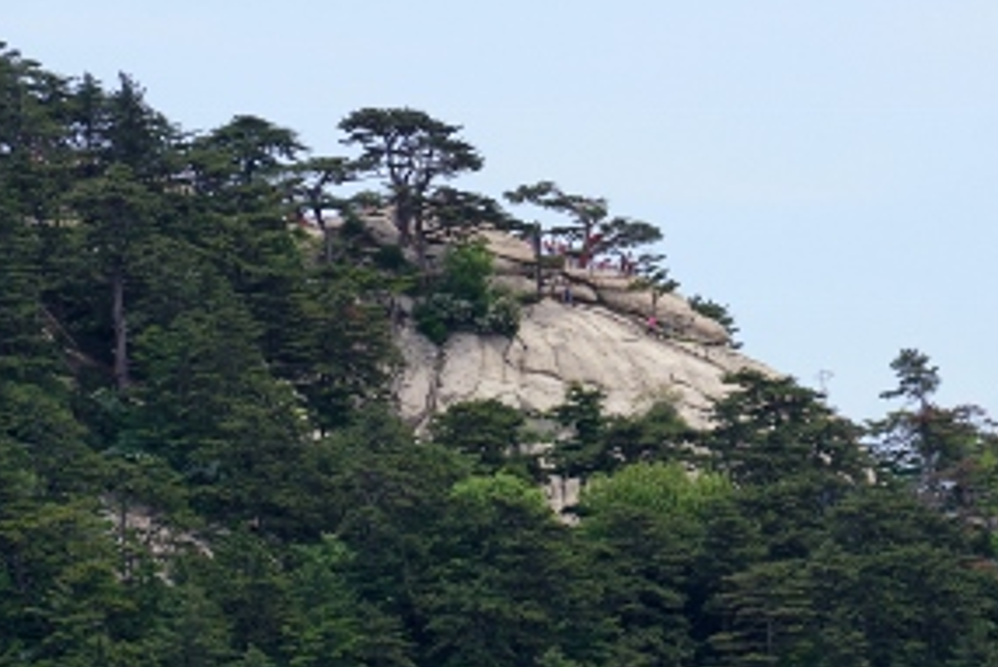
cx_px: 530
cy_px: 316
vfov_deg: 4.9
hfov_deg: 7.3
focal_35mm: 284
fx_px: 7868
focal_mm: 135
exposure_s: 1/320
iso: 100
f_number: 6.3
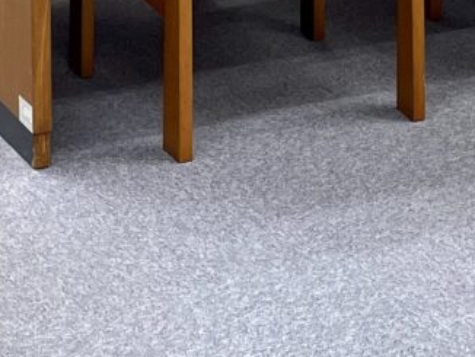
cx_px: 358
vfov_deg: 9.3
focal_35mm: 153
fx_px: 2101
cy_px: -240
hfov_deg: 12.9
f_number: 1.6
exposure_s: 1/120
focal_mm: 4.2
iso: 50
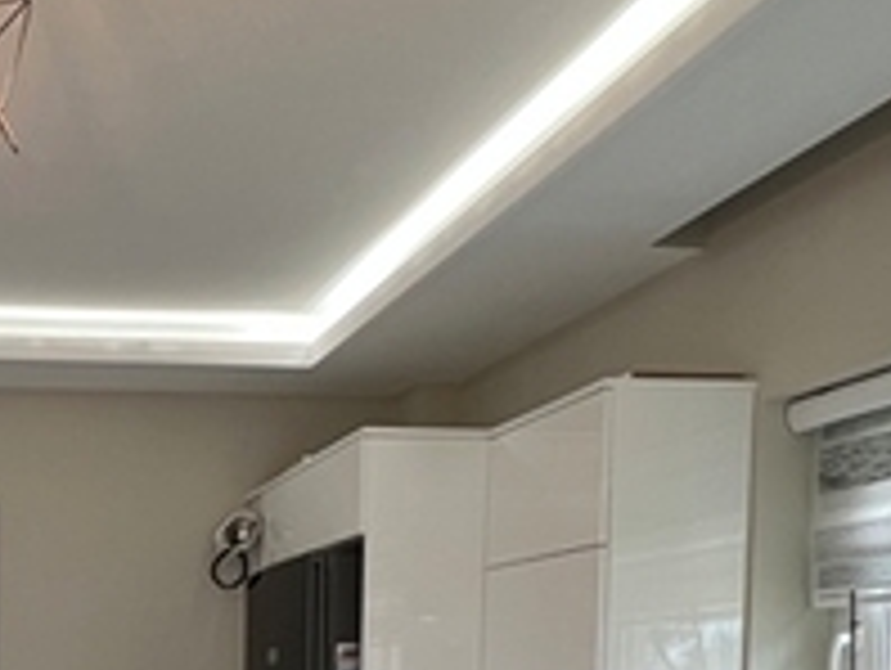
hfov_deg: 39.1
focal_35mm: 42
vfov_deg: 30.5
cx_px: -18
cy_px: 751
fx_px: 1082
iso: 200
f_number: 1.8
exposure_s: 1/100
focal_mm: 1.57
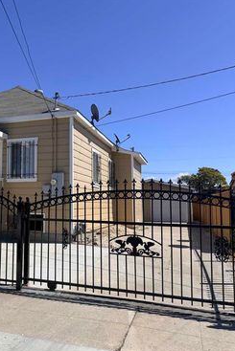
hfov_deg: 36.7
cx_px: 29
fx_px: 333
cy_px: 176
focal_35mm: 34
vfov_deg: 55.8
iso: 80
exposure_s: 1/6173
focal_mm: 6.76
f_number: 1.78
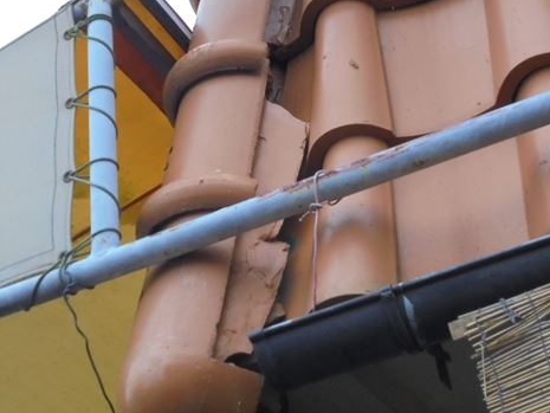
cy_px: 147
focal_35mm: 77
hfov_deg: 25.3
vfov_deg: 19.1
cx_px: 265
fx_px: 1224
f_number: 5.2
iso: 400
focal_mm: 10.1
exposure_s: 1/30
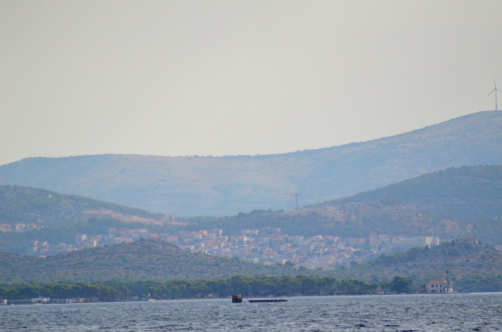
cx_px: 251
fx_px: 5634
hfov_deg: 5.1
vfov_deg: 3.4
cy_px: 166
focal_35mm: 405
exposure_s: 1/8000
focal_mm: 270
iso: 1400
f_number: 5.6
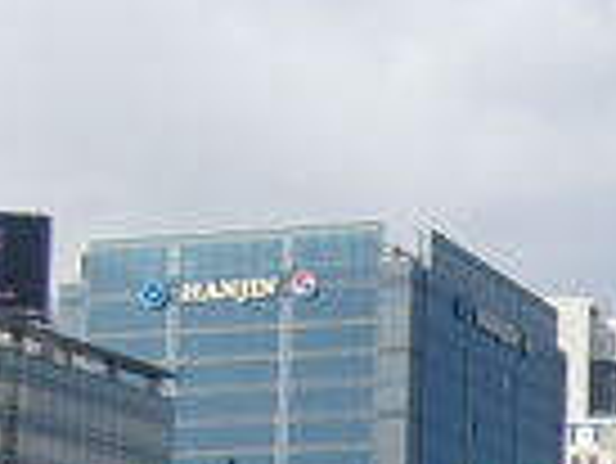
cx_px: 1012
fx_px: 2369
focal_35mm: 133
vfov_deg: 10.8
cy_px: 655
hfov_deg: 13.6
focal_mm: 4.9
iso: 64
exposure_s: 1/200
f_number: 7
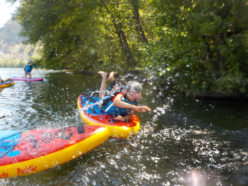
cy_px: 93
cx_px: 124
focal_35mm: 30
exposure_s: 1/200
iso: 125
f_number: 3.3
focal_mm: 4.1
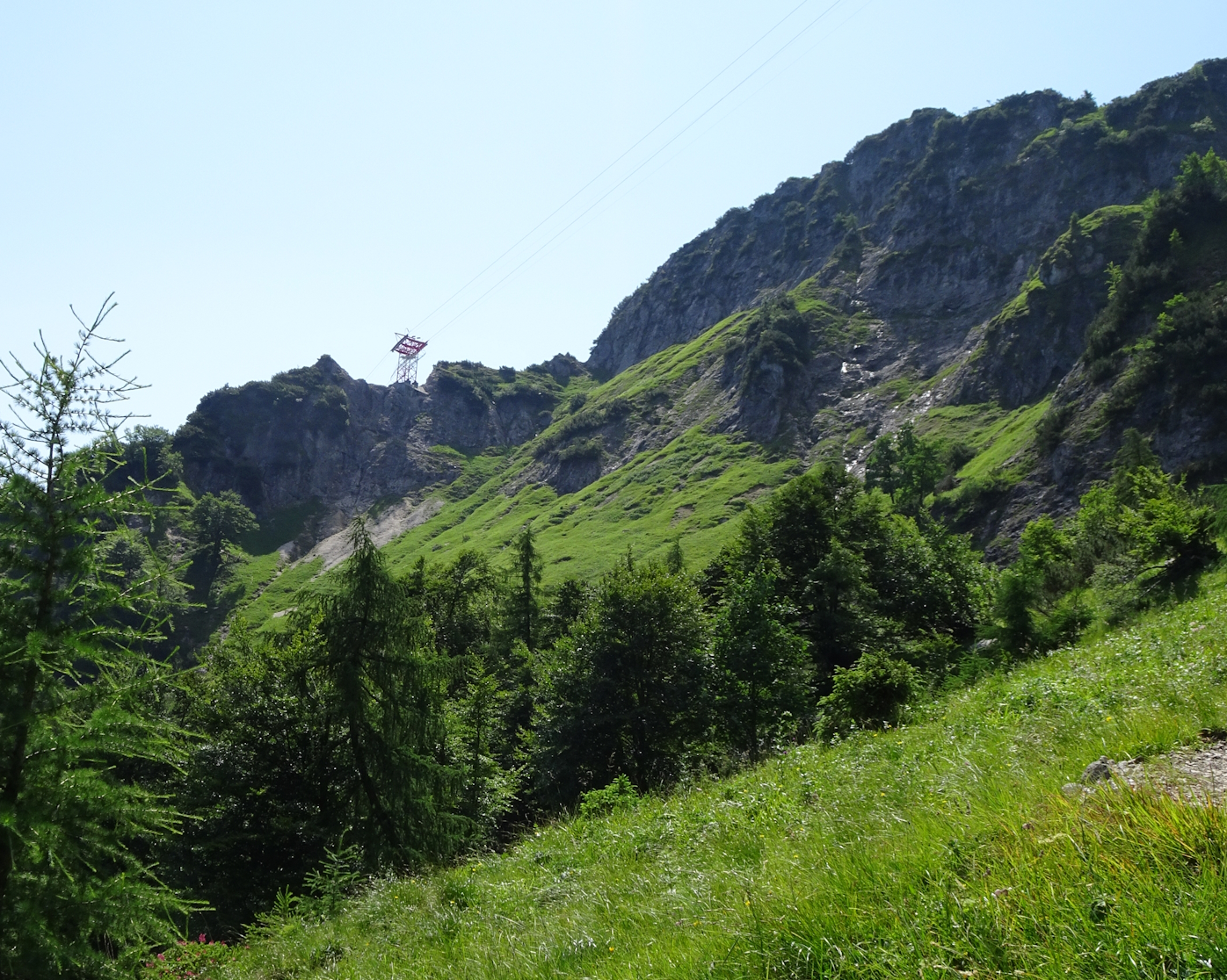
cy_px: 492
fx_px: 1706
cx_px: 454
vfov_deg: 32.1
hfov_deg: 39.3
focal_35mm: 47
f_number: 4
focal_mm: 5.98
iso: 80
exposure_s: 1/640
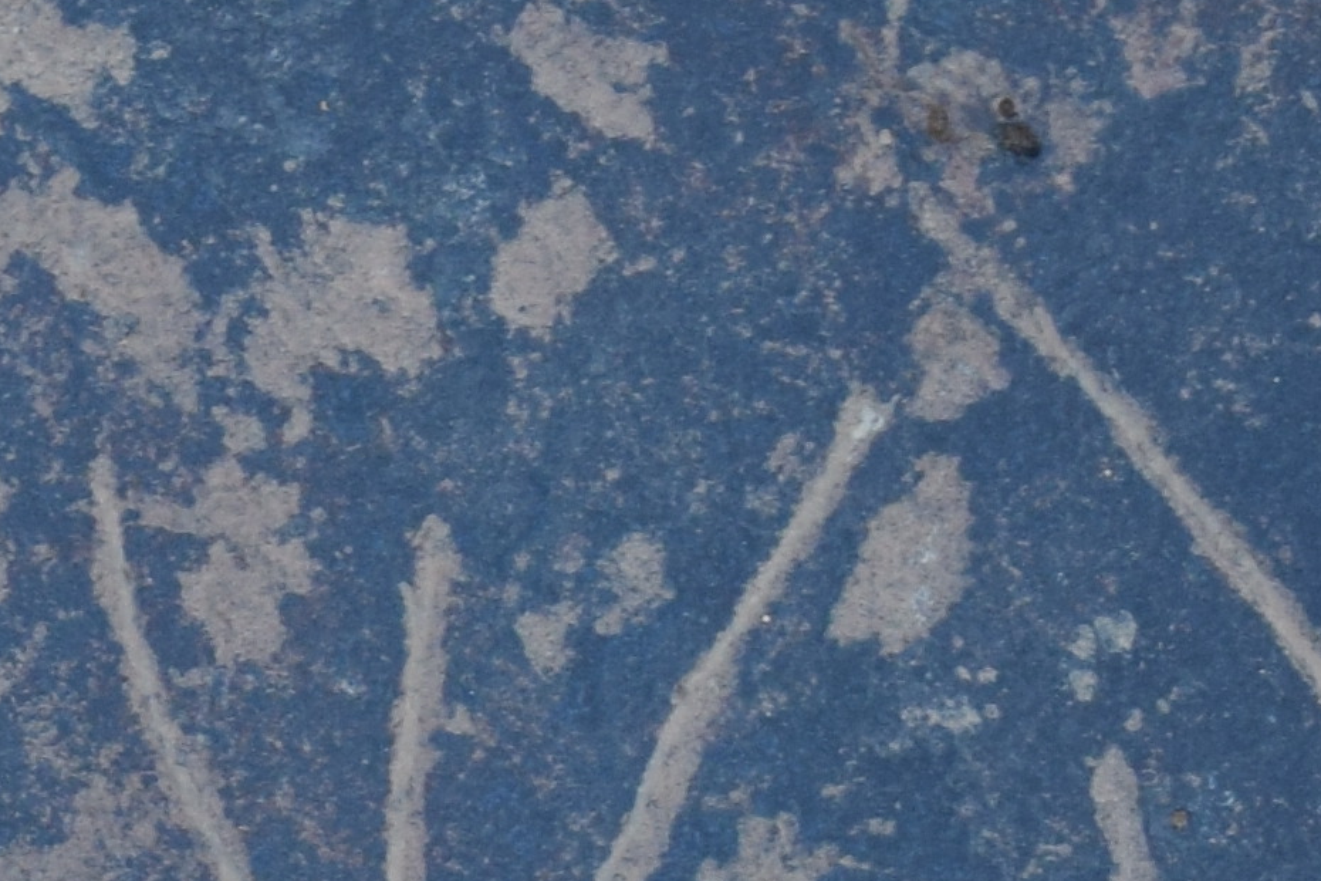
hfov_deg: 3.9
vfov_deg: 2.6
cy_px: 1015
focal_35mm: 532
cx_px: -545
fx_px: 19528
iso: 400
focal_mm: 55
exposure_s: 1/200
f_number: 8
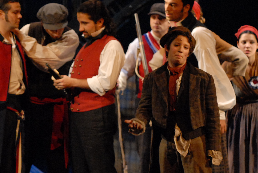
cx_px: 110
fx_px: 2987
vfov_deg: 3.3
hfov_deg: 4.9
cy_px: 75
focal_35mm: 416
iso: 1250
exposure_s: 1/100
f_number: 2.8
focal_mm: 140
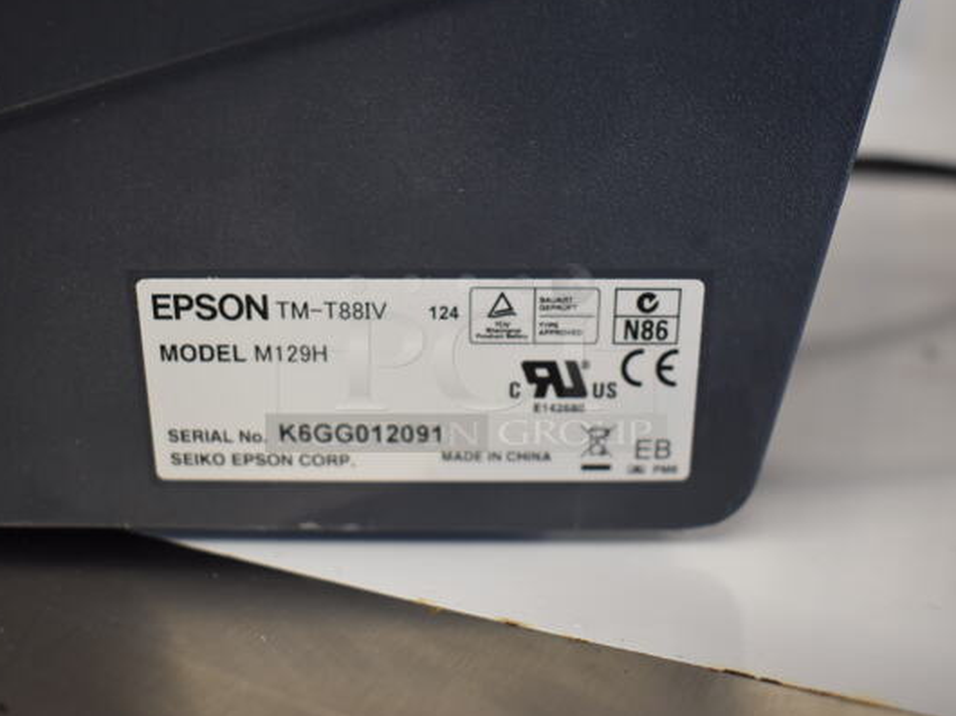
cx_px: 467
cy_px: 357
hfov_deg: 45.2
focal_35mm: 42
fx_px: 1147
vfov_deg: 34.7
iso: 800
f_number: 4.5
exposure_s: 1/60
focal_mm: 25
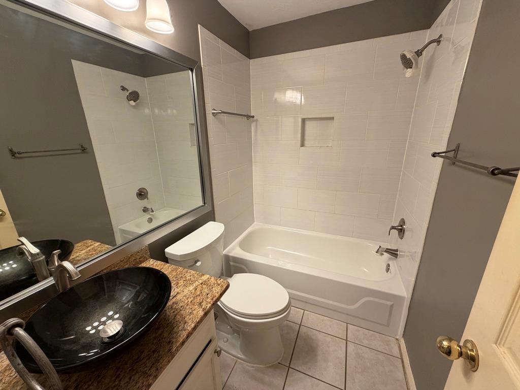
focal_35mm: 14
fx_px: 210
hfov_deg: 102.1
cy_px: 195
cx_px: 260
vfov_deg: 85.7
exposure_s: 1/60
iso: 160
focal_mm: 2.22
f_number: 2.2
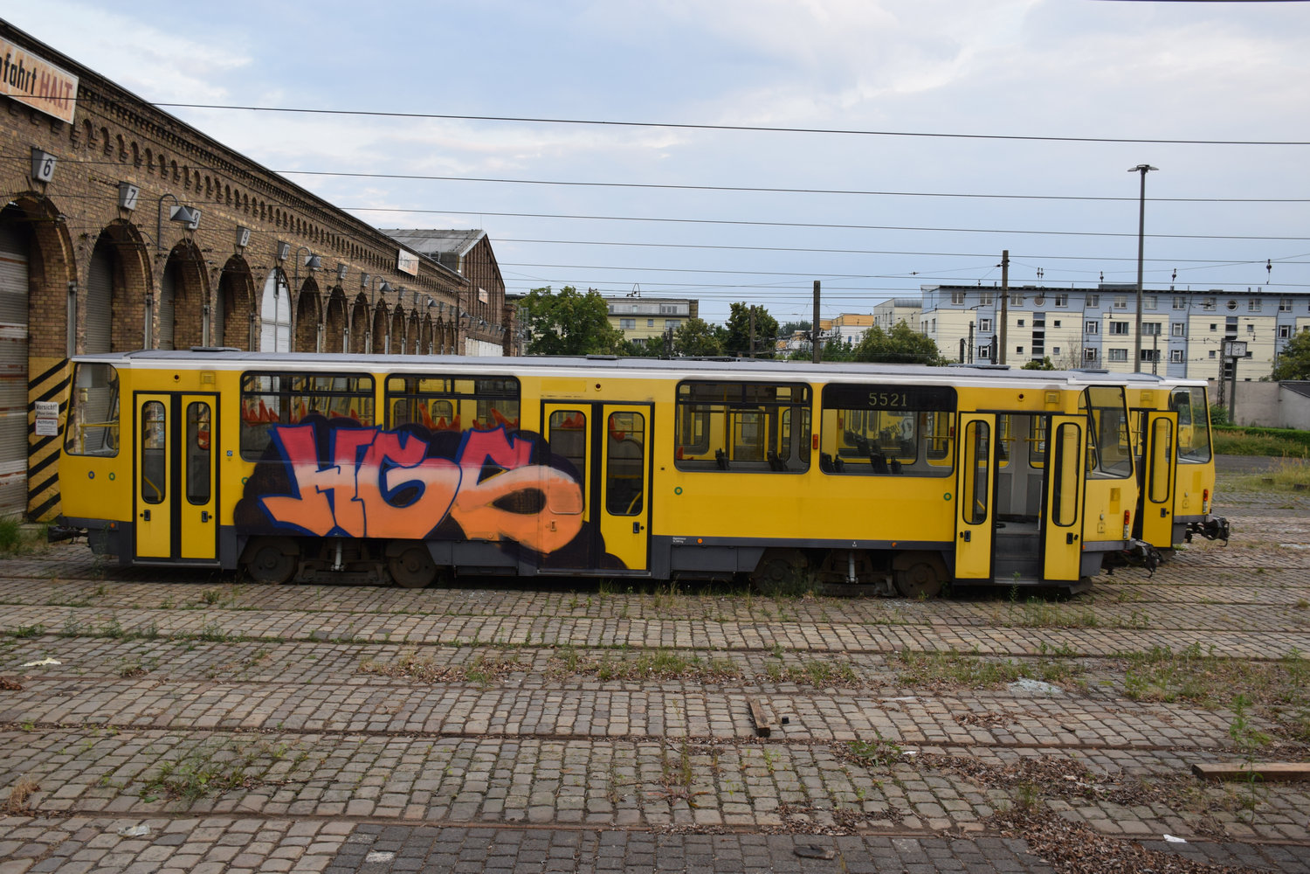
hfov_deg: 57.2
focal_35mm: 33
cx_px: 655
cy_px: 437
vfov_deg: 40.0
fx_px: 1201
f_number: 5.6
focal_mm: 22
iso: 400
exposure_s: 1/125
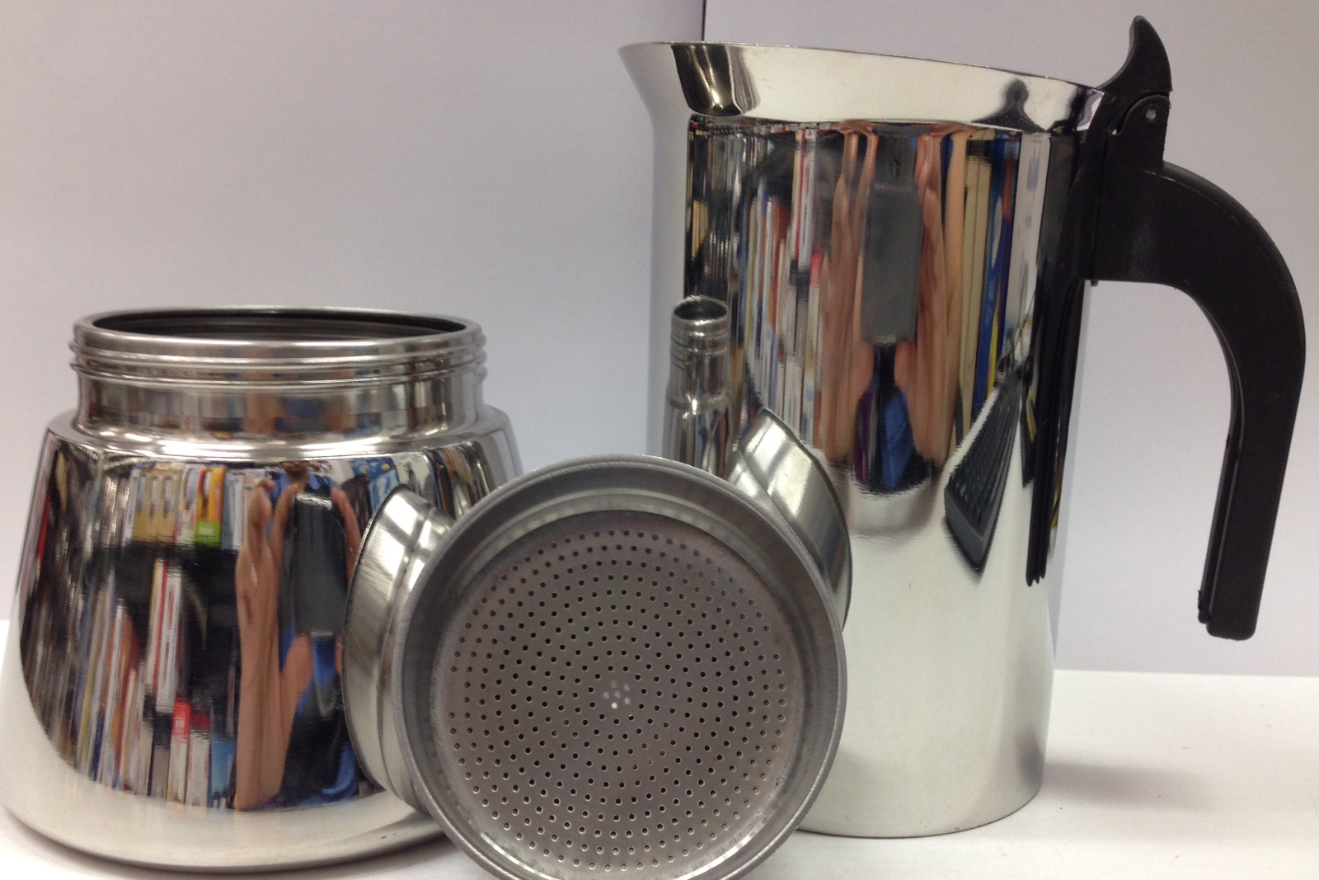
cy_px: 491
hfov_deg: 54.4
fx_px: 1282
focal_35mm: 35
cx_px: 656
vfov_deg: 37.8
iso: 80
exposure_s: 1/20
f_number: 2.4
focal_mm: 4.12
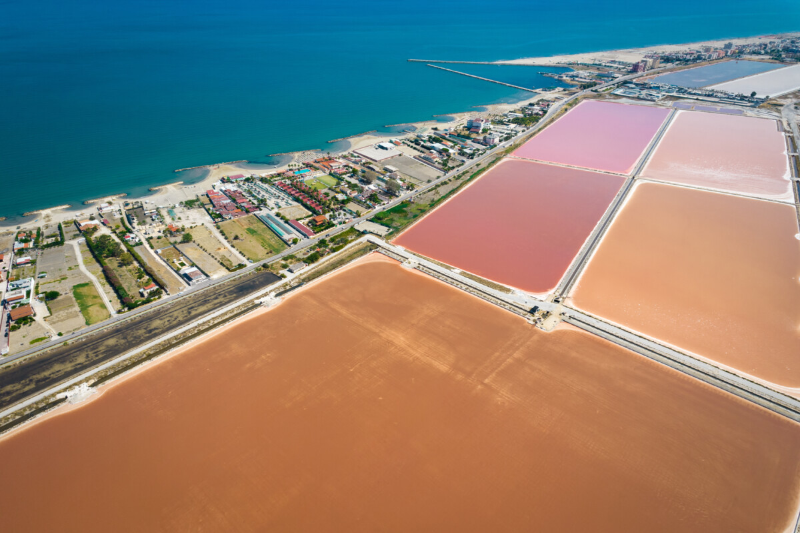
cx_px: 400
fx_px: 489
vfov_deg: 57.2
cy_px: 266
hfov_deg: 78.6
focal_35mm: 22
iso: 100
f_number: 2.8
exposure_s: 1/2500
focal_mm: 8.4
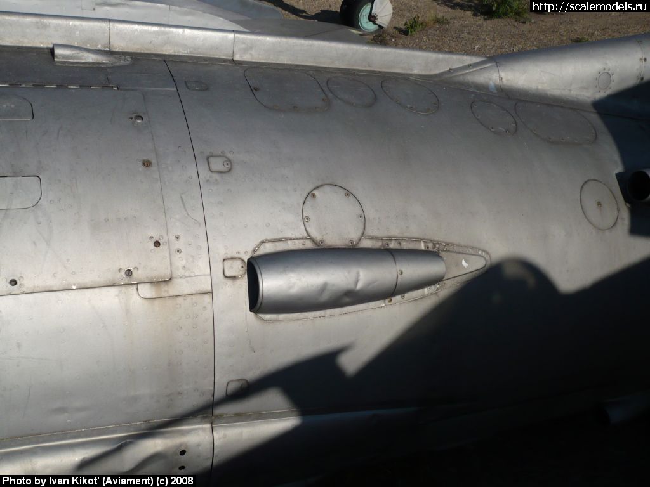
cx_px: 325
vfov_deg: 40.7
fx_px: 657
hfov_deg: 52.6
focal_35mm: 35
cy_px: 244
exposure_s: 1/500
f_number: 8
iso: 100
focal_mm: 5.8
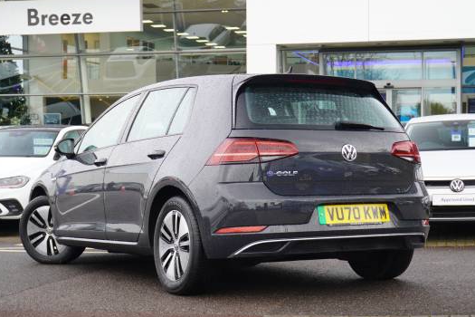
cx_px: 255
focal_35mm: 68
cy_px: 157
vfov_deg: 20.1
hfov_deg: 29.8
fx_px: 892
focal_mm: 37
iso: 250
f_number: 5.6
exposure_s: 1/60
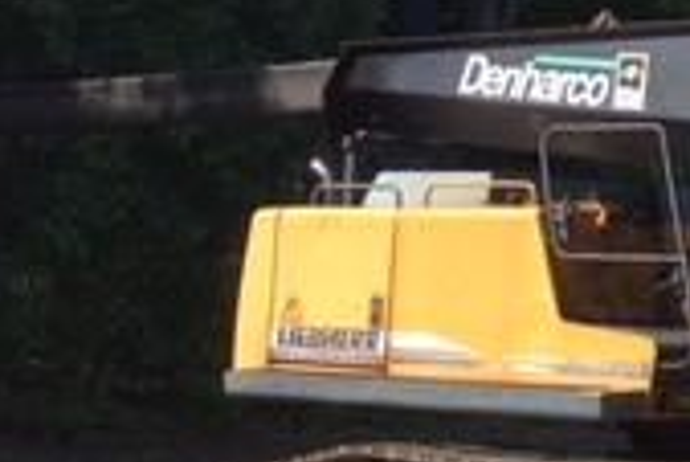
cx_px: 1025
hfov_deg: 16.4
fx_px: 2187
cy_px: 102
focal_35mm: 114
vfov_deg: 12.0
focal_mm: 4.15
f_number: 2.2
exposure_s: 1/777
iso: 25
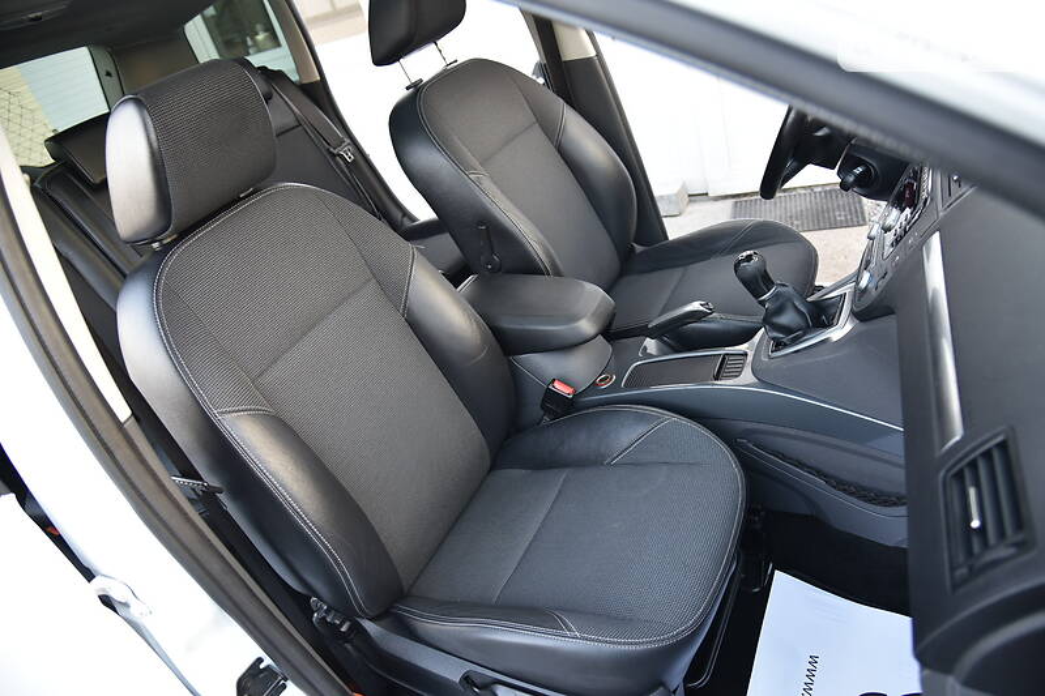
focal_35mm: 24
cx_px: 522
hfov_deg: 73.8
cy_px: 348
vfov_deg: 53.1
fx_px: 696
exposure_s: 1/60
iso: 450
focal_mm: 24
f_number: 4
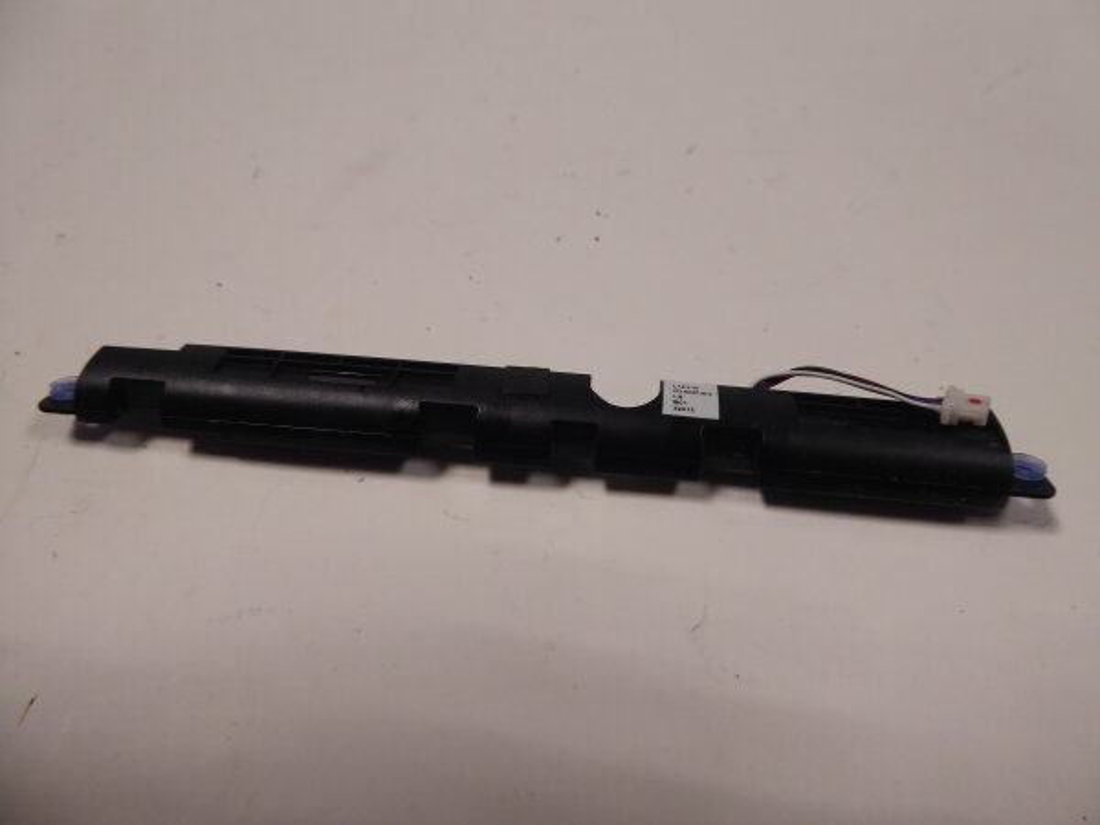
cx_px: 550
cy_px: 412
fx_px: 794
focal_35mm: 25
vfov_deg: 54.9
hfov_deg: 69.4
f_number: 3.3
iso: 160
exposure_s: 1/60
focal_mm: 4.3
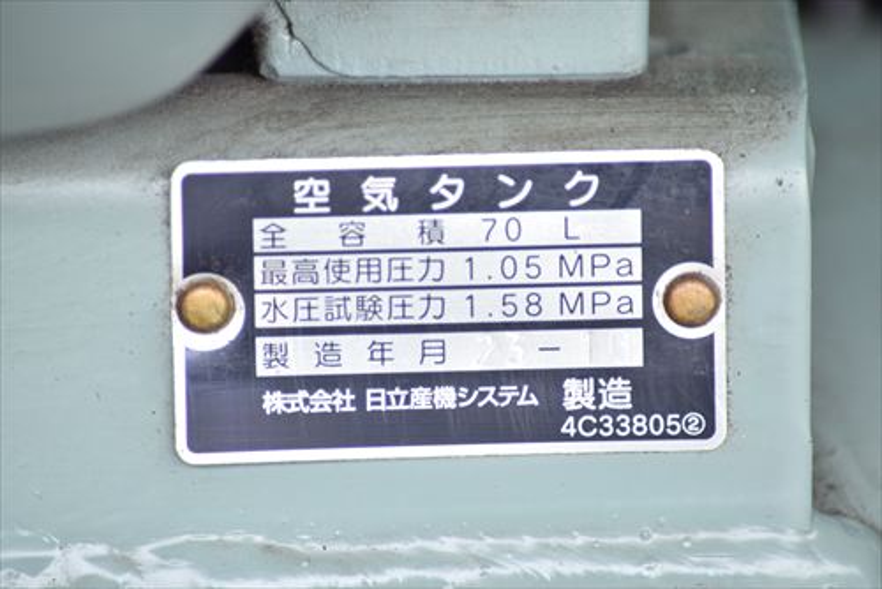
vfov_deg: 3.1
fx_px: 11031
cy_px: 294
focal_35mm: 450
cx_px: 441
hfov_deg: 4.6
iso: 1250
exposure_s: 1/160
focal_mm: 300
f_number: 6.3
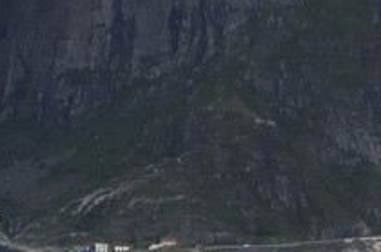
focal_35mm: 389
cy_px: -120
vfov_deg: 3.5
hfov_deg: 4.9
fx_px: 4108
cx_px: -940
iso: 100
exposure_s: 1/1000
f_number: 4
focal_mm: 34
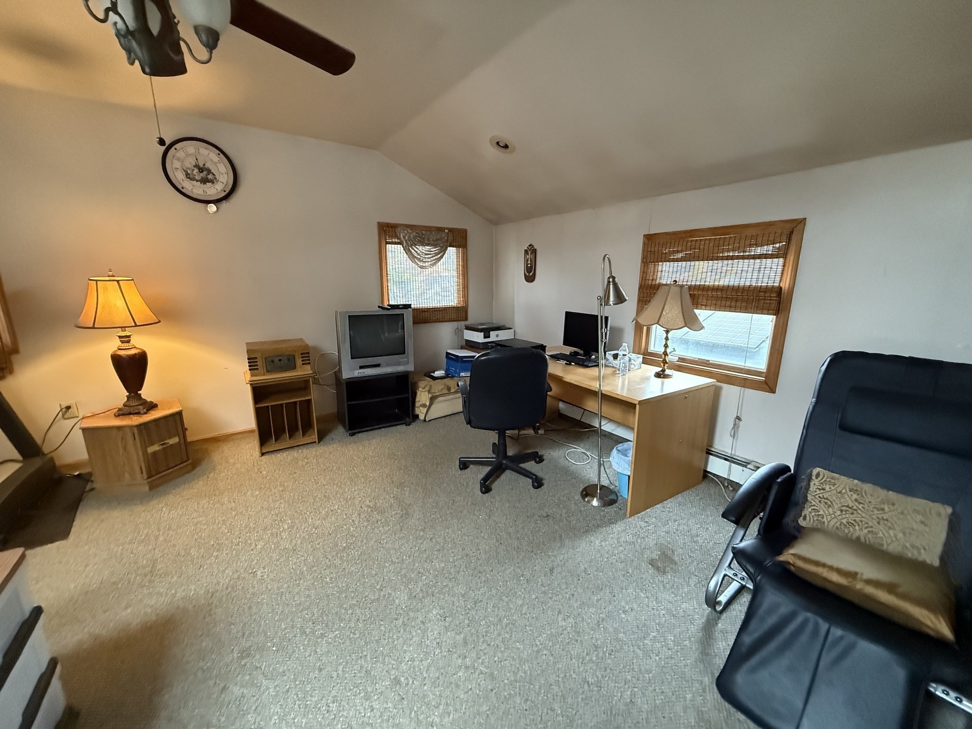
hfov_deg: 102.1
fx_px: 393
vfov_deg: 85.7
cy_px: 364
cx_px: 486
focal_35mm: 14
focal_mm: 2.22
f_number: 2.2
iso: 1250
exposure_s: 1/60
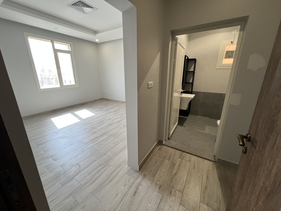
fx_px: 106
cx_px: 140
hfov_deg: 106.2
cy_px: 106
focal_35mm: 13
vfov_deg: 89.9
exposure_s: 1/100
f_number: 1.8
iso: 100
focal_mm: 1.57
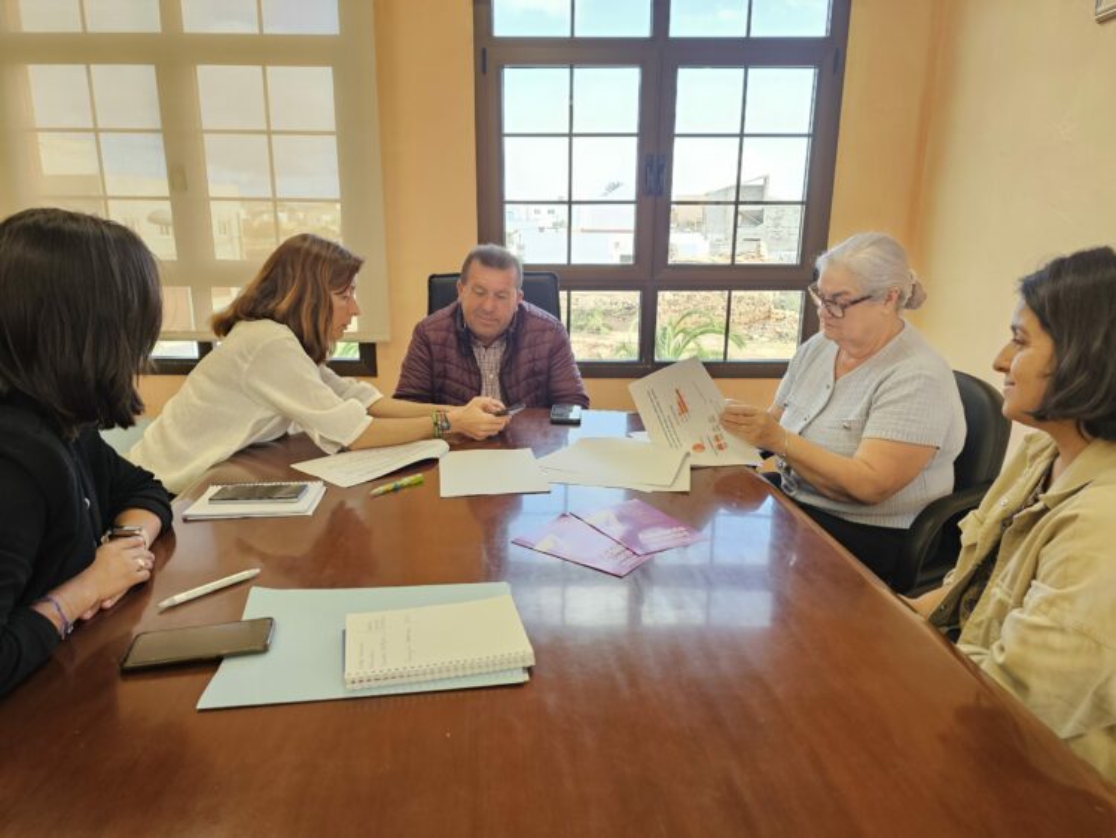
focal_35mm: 23
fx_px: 742
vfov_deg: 58.9
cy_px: 419
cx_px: 558
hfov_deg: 73.9
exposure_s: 1/100
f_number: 1.7
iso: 125
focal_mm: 6.3
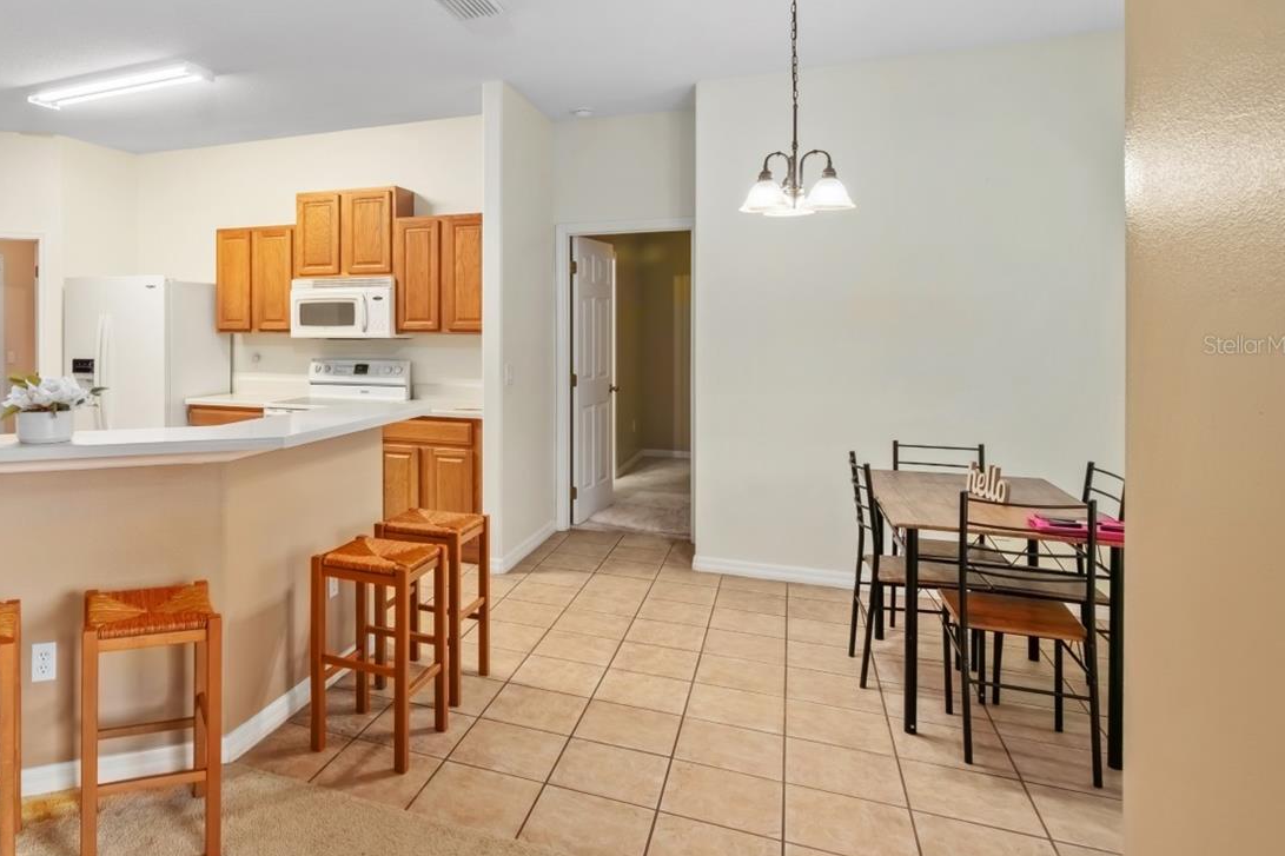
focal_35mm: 22
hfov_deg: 74.6
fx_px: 785
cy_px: 344
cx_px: 371
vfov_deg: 56.8
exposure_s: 1/1.25
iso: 250
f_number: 9
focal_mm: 10
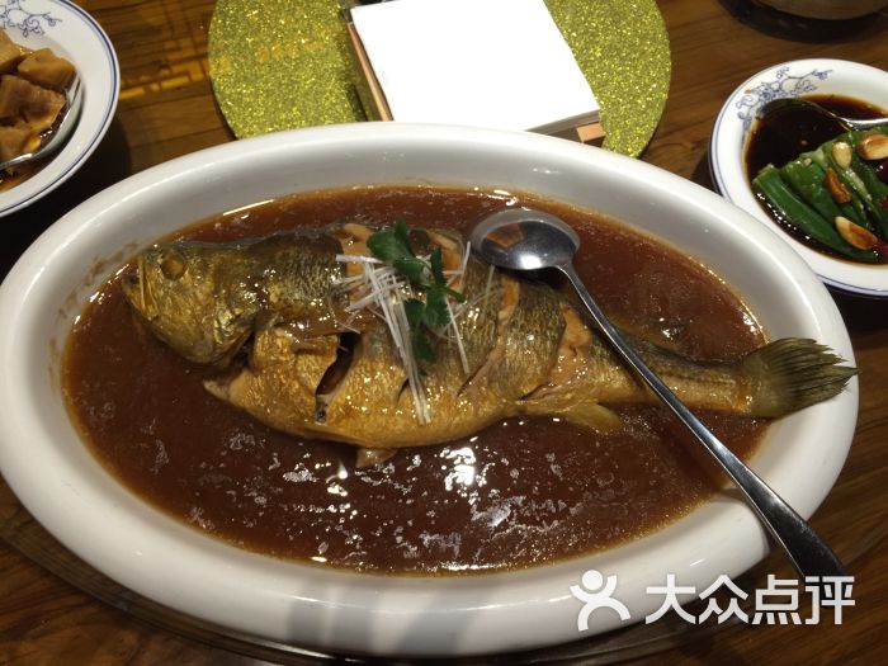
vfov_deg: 48.2
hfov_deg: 61.7
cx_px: 444
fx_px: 744
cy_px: 333
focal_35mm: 29
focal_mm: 4.15
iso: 32
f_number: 2.2
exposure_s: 1/30
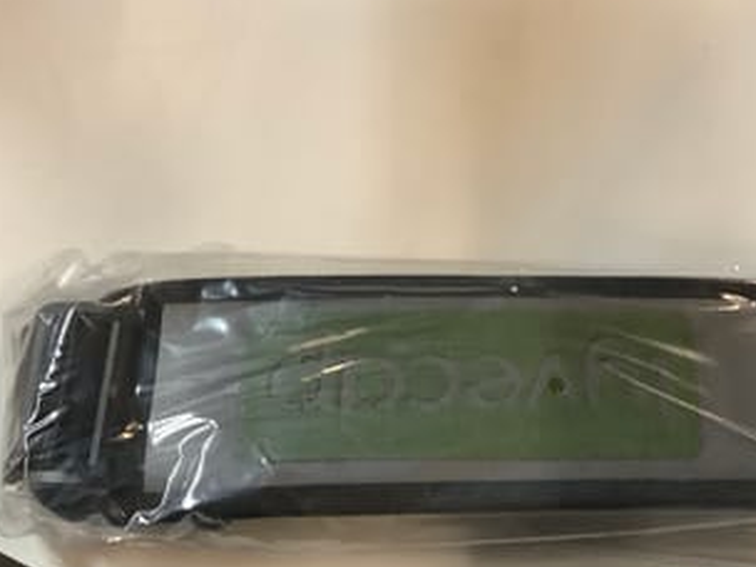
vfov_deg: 28.5
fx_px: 1114
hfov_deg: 37.2
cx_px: 485
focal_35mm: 51
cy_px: 347
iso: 320
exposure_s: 1/50
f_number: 2.4
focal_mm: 3.3
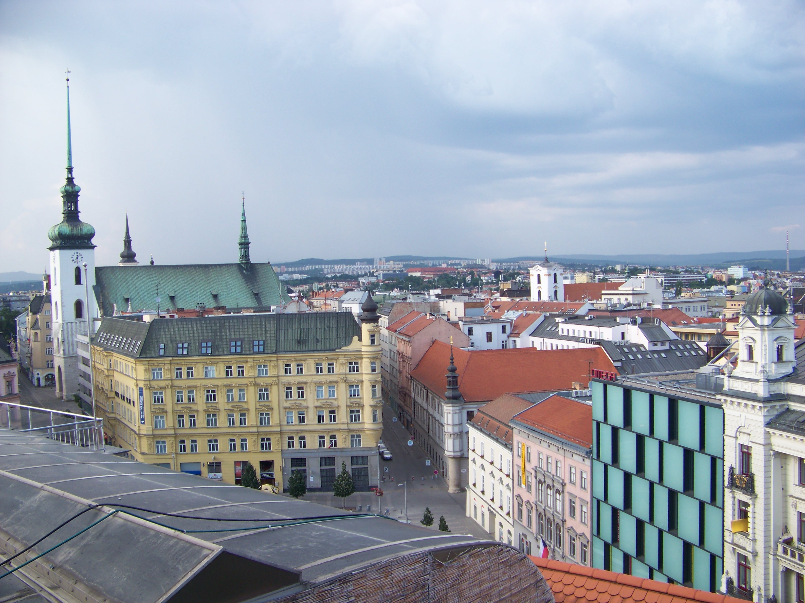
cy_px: 302
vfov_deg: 39.7
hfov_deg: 51.4
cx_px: 402
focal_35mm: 36
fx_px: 837
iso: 64
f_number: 2.8
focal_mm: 5.85
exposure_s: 1/320
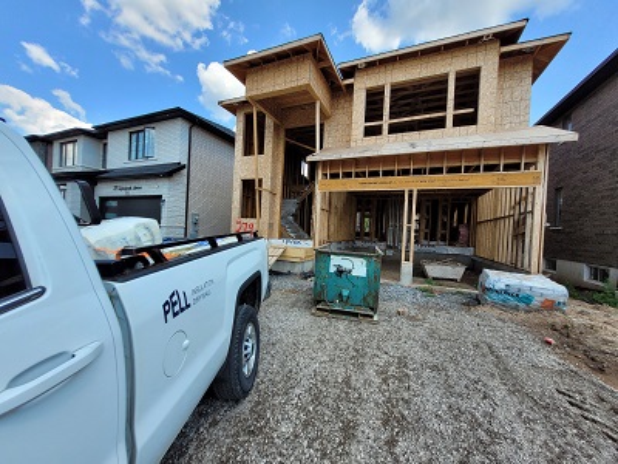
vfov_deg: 89.9
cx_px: 309
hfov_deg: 106.2
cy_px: 232
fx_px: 232
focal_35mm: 13
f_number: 2.2
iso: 40
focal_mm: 1.74
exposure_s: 1/842
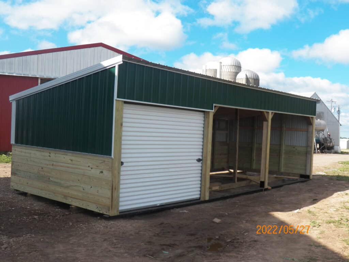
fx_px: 403
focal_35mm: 40
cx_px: 174
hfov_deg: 46.8
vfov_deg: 36.0
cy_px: 131
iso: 125
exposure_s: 1/800
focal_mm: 7.1
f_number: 4
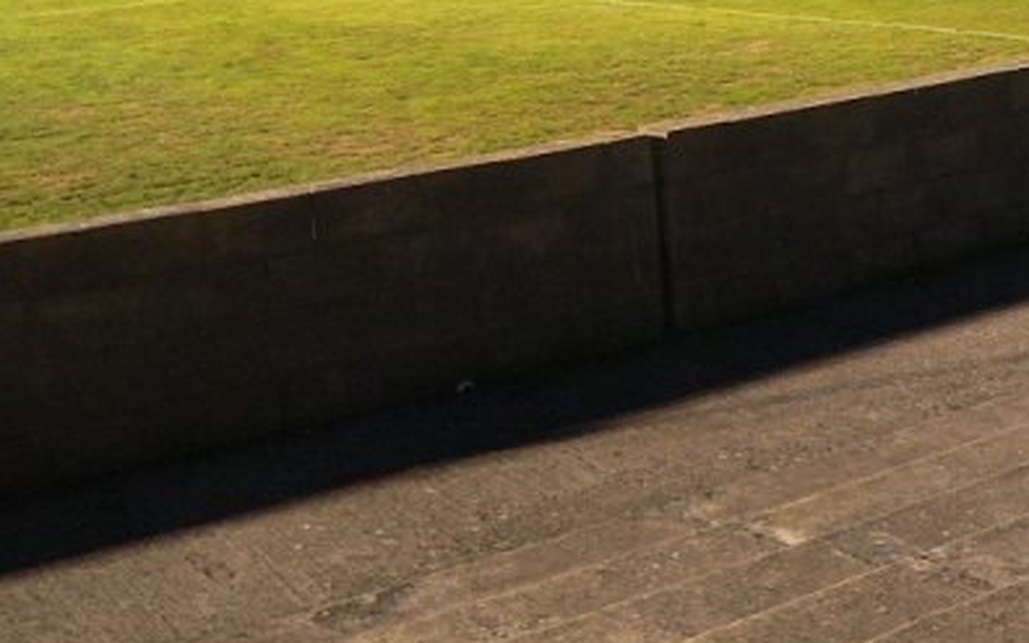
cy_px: 75
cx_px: 487
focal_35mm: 58
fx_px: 1627
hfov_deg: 35.1
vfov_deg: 21.9
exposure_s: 1/4
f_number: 2.8
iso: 200
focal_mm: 6
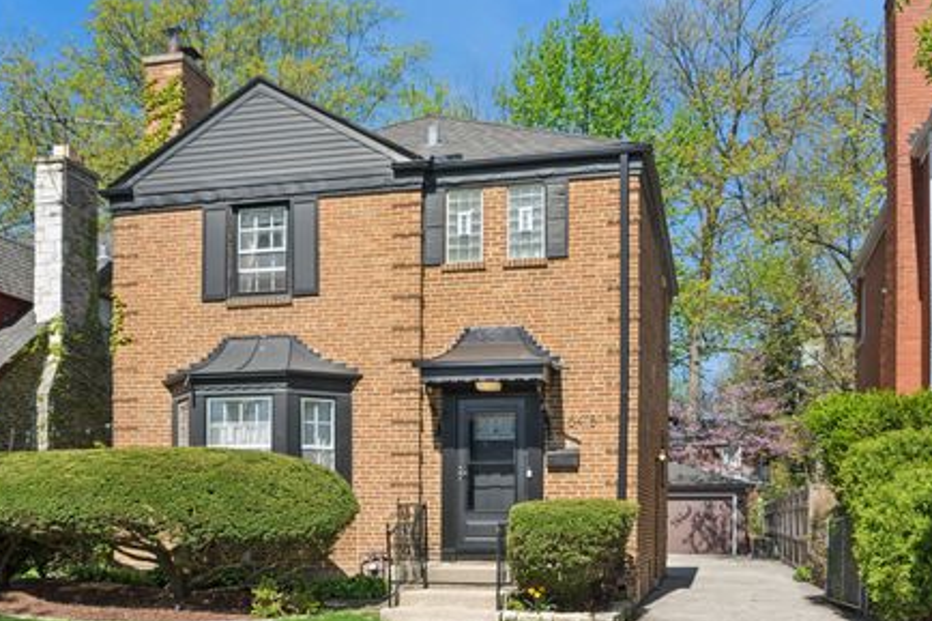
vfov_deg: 35.0
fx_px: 983
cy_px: 306
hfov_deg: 50.7
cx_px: 436
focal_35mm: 38
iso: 400
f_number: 8
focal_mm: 21.9
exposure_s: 1/500
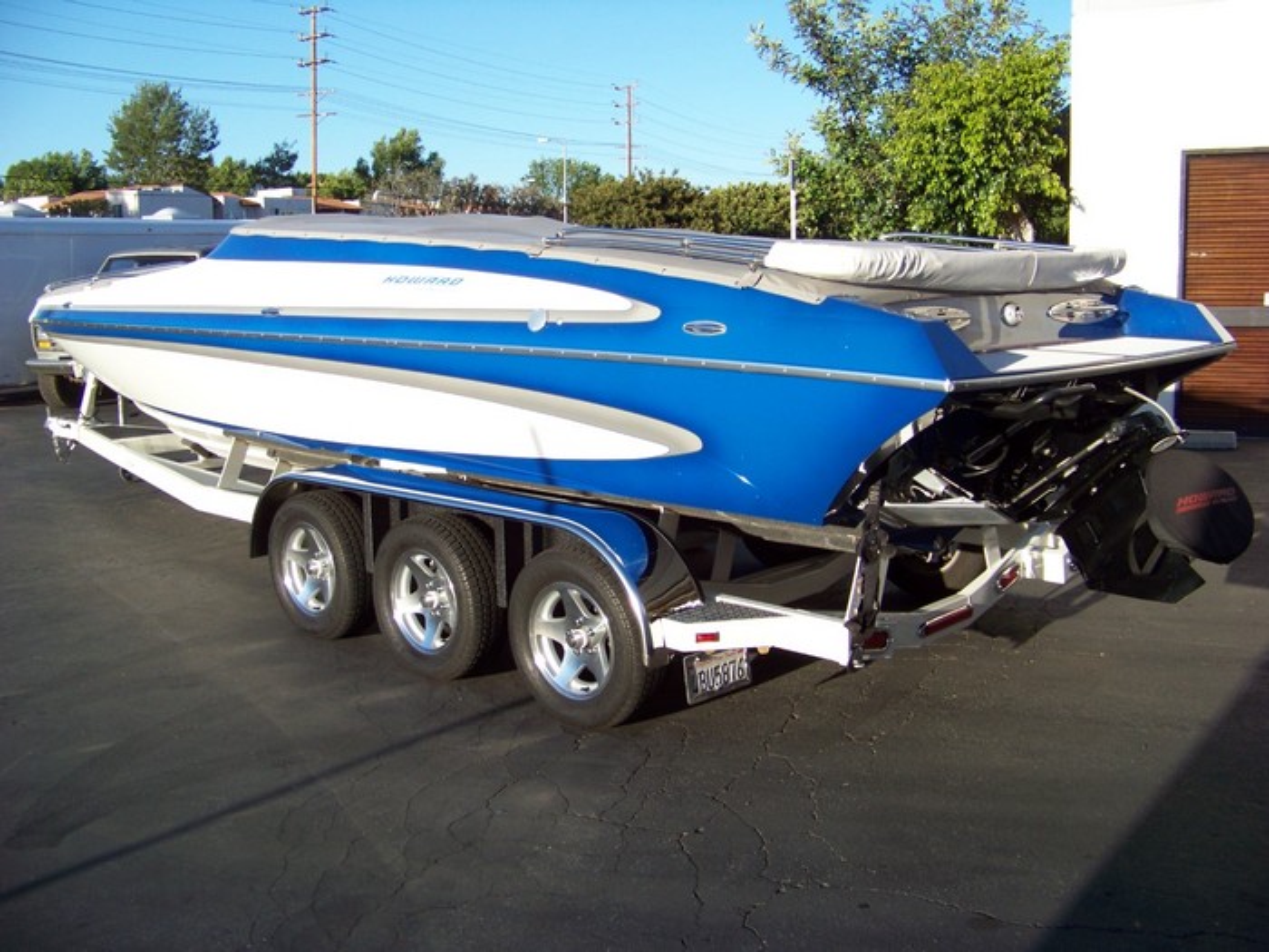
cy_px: 476
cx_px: 634
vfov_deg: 39.7
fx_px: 1320
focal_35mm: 36
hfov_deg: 51.4
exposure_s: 1/640
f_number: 2.8
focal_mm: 5.85
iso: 72
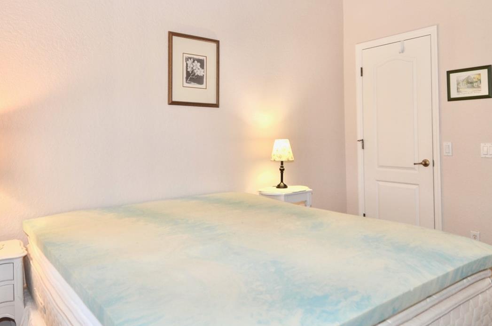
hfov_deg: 36.3
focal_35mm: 55
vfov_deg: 24.5
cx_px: 248
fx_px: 750
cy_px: 129
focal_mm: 24
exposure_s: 1/60
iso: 220
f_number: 4
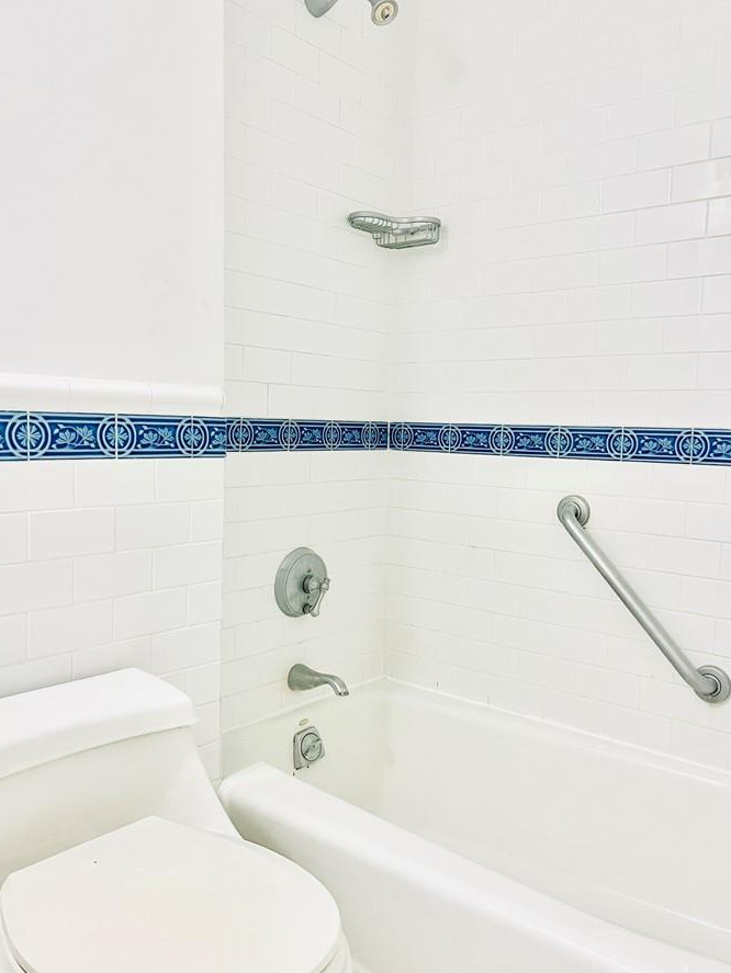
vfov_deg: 59.9
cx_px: 372
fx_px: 844
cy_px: 489
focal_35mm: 30
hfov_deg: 46.8
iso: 160
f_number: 1.6
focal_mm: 5.1
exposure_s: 1/60
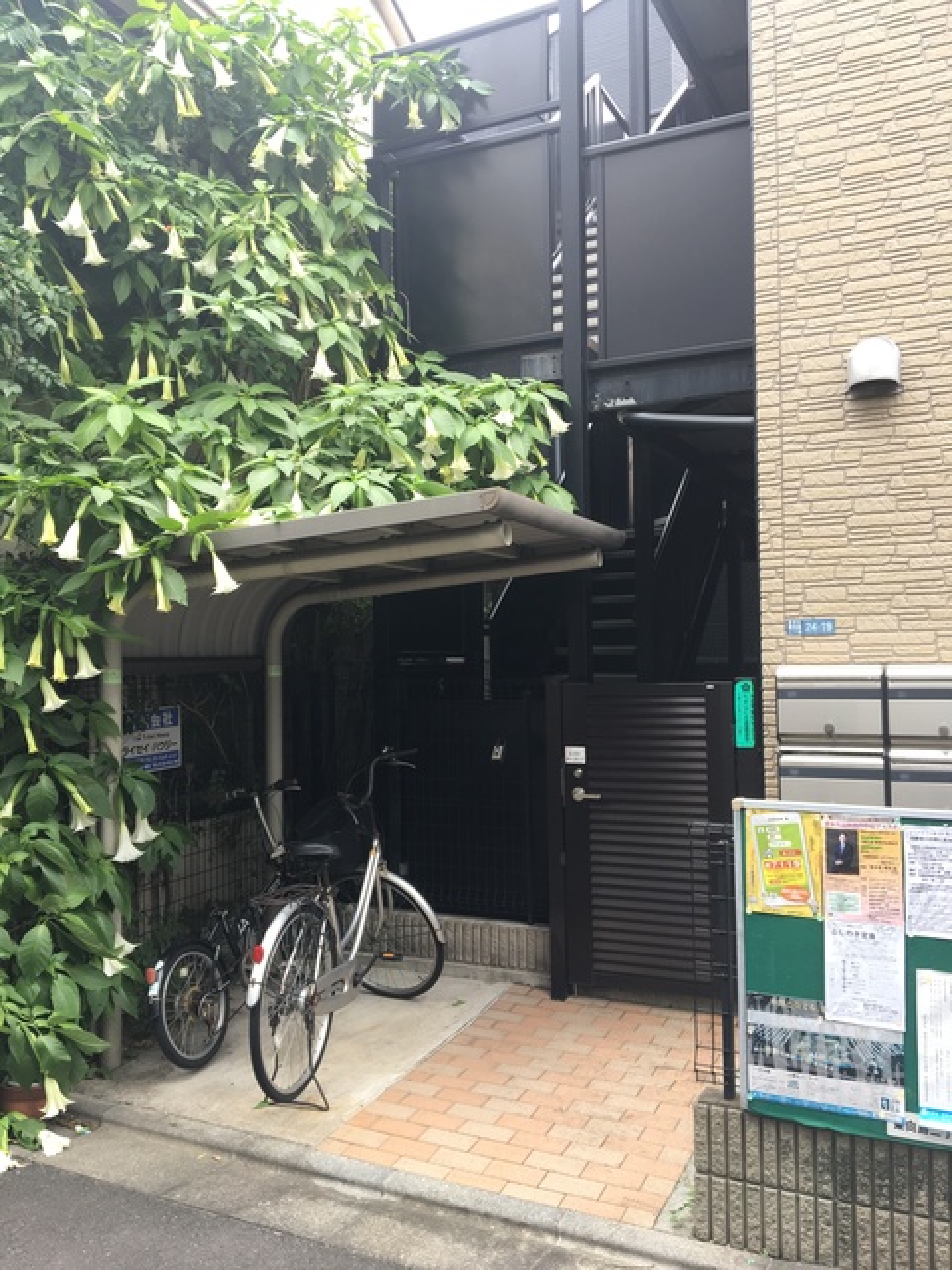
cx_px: 476
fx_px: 1063
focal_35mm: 29
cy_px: 635
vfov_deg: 61.7
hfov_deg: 48.2
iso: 25
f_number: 2.2
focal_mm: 4.15
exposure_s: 1/120
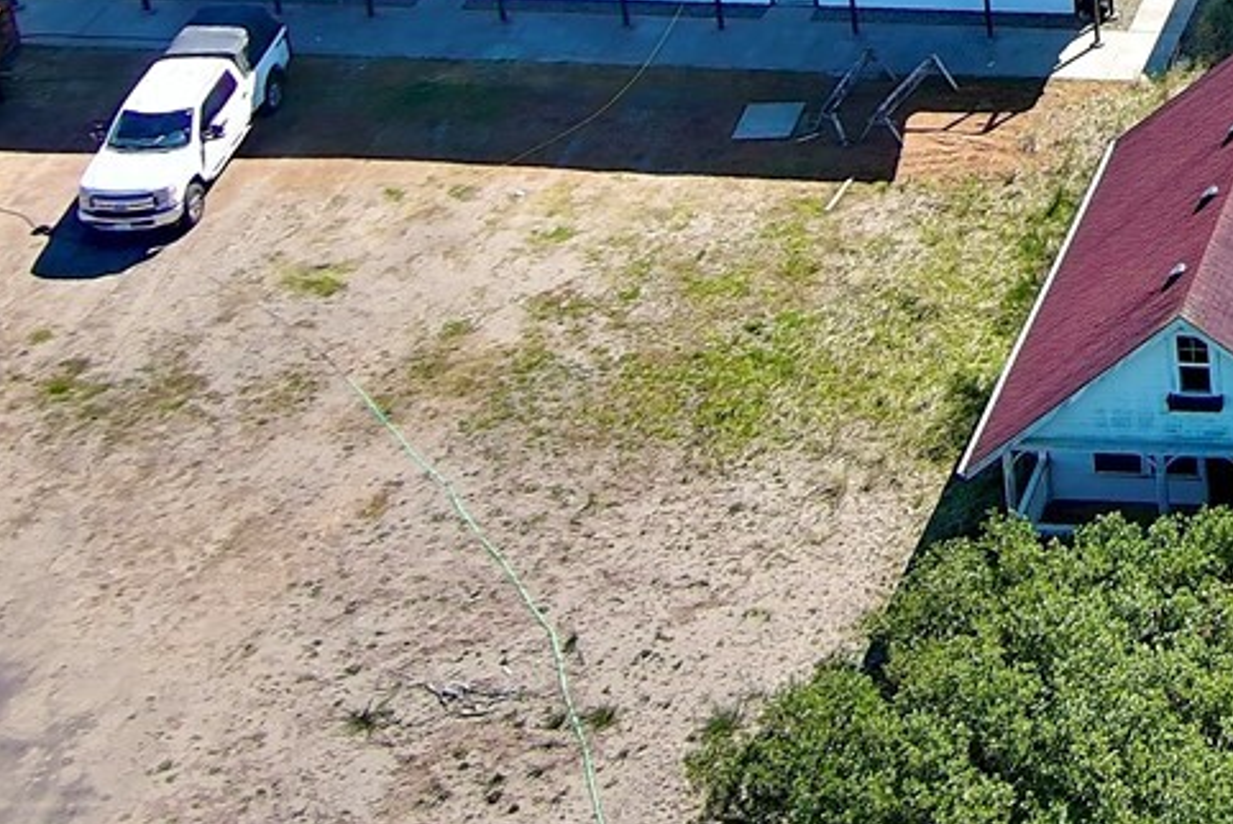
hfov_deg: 17.8
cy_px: -618
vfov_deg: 12.4
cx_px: 1879
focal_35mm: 102
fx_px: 3495
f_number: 2.8
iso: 100
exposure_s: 1/693
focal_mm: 10.57
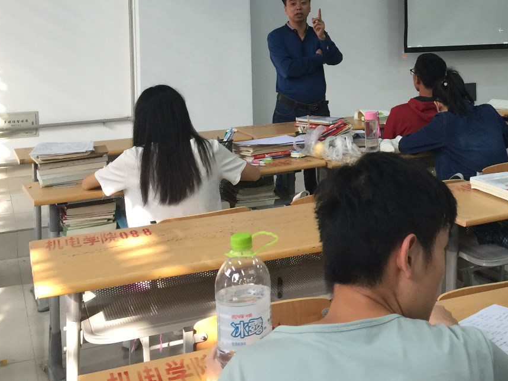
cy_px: 33
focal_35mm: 54
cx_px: 417
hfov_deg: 34.3
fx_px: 792
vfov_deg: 26.1
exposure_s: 1/33
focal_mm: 4.15
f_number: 2.2
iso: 50
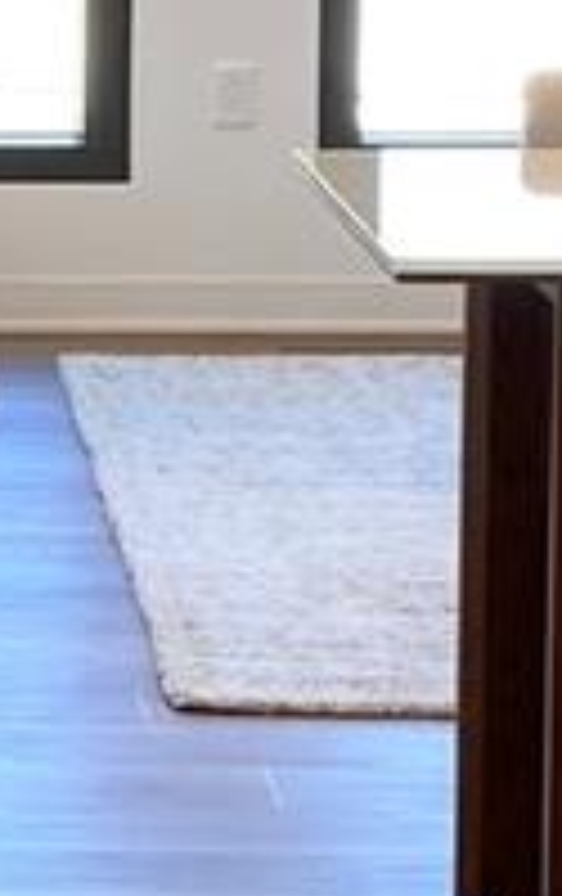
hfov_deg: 7.7
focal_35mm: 166
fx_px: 4053
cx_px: -373
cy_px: 239
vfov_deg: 12.6
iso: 50
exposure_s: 1/120
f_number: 1.8
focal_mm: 4.25
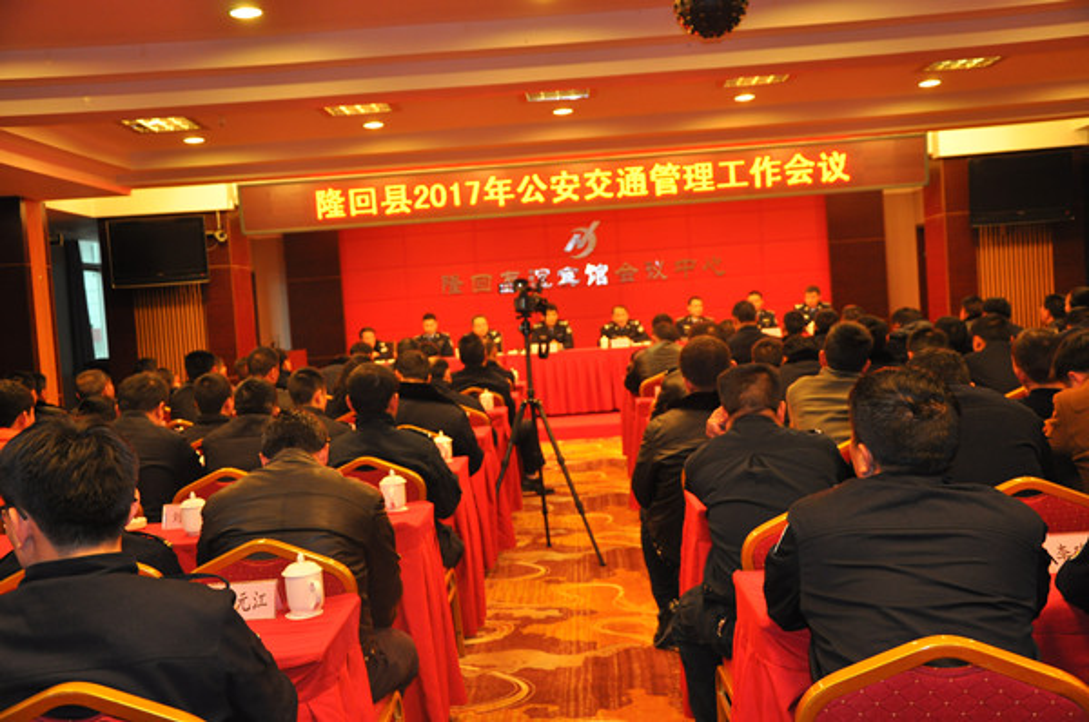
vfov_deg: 34.1
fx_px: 1178
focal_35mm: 39
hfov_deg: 49.6
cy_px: 361
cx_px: 544
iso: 800
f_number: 4
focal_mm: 26
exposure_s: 1/80
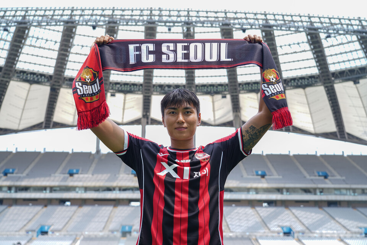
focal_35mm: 40
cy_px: 122
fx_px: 408
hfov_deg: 48.5
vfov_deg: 33.4
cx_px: 184
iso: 80
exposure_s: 1/200
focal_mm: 40
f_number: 4
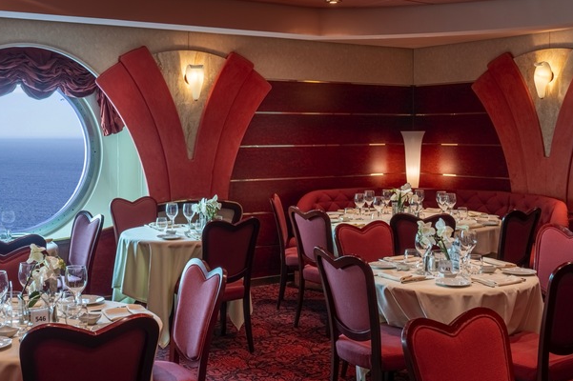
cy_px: 156
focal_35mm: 46
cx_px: 236
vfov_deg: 29.2
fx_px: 732
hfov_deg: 42.6
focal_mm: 27
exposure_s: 1/80
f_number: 11
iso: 200
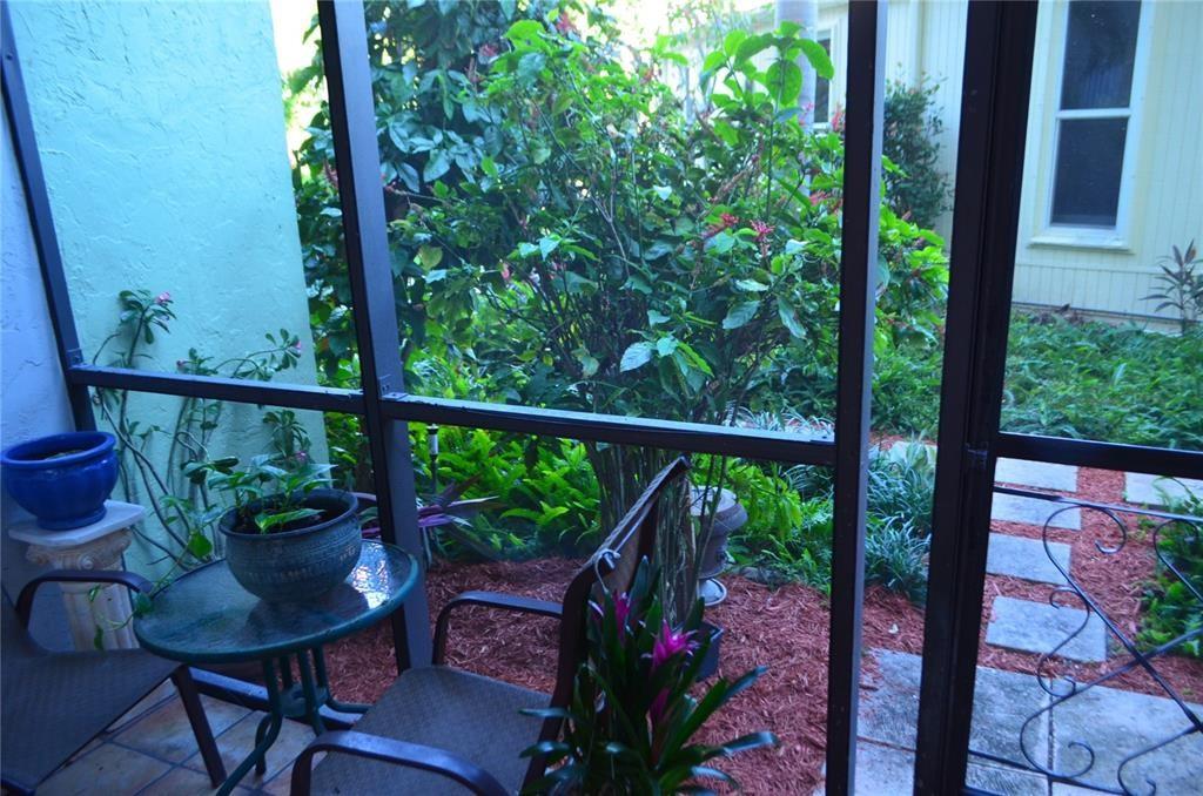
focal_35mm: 27
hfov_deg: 67.5
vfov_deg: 47.7
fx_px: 900
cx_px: 602
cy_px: 398
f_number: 4
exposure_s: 1/60
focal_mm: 18
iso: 800
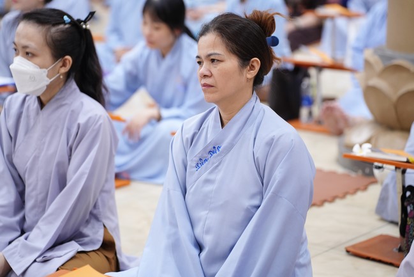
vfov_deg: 12.9
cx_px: 207
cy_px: 138
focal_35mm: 106
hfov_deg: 19.3
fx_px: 1219
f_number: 2.8
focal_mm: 106
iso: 2500
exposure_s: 1/80
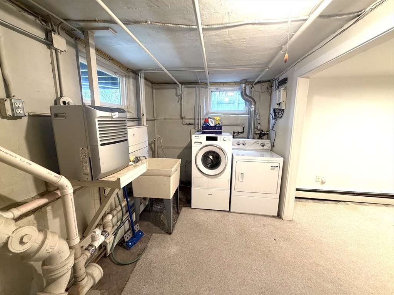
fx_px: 159
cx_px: 197
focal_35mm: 14
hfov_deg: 102.1
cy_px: 148
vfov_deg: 85.7
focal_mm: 2.22
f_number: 2.2
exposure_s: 1/60
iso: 320
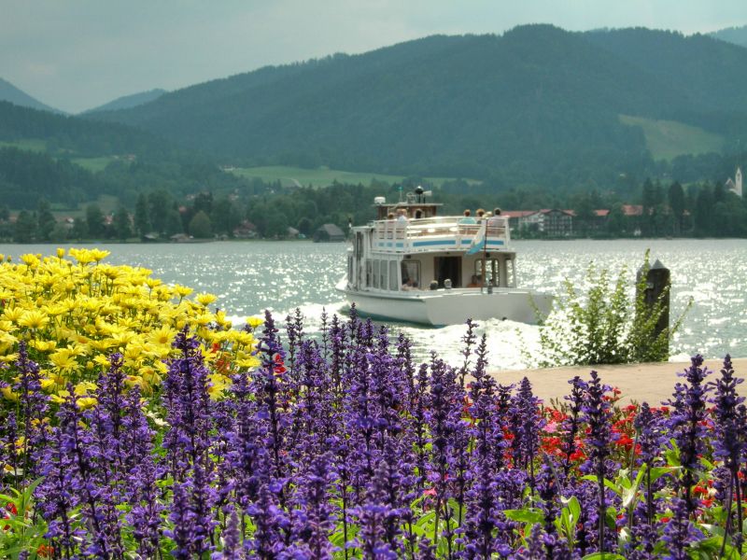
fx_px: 1985
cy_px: 280
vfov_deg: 16.1
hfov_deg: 21.3
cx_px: 374
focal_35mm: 92
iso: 50
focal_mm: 19.1
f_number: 7.3
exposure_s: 1/172
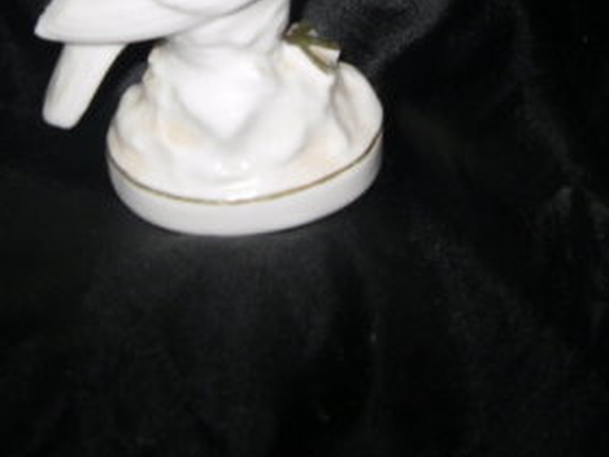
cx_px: 257
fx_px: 1407
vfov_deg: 17.7
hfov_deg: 24.4
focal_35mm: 80
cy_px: -54
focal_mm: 6.3
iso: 80
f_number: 3.5
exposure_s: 1/45
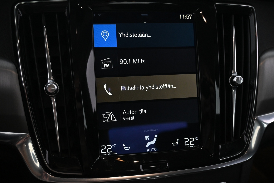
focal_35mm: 37
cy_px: 92
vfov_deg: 36.2
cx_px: 137
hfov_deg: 52.2
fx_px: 280
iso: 1800
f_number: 4.2
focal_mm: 24.5
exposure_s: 1/40
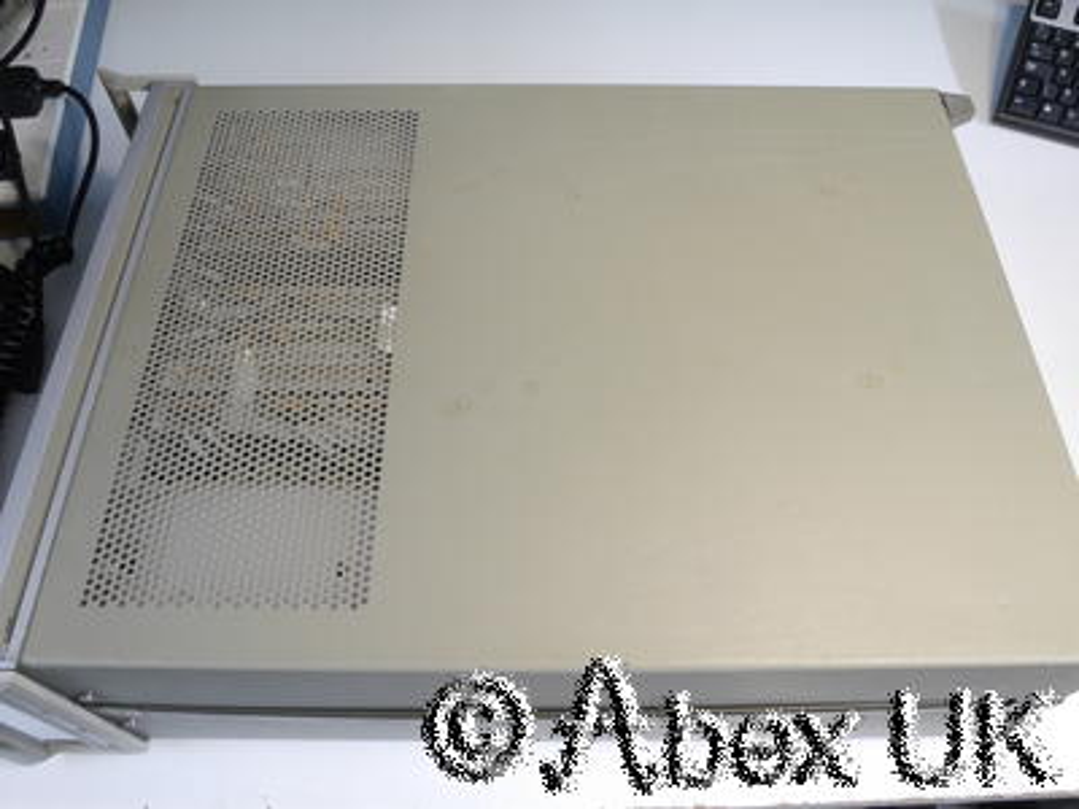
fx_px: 873
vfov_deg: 49.7
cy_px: 404
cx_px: 540
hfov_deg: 63.4
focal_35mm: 28
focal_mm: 14
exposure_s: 1
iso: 400
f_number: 16
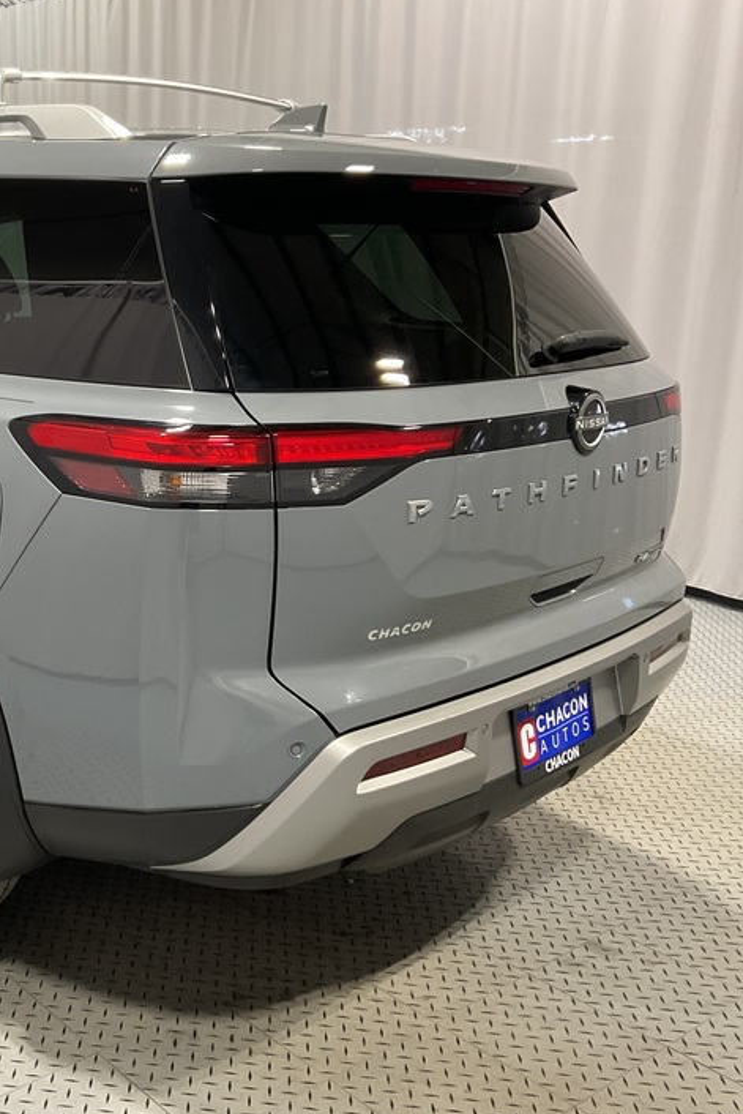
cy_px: 551
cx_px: 38
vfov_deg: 47.4
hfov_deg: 30.8
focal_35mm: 41
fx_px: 1269
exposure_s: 1/50
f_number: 1.8
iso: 80
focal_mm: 3
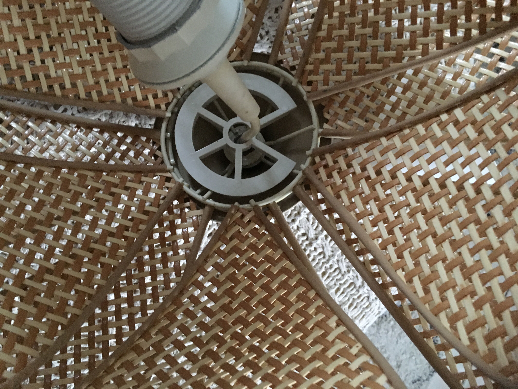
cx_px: 259
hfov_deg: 61.7
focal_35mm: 29
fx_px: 434
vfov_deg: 48.2
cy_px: 194
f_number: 2.2
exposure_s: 1/17
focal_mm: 4.15
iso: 400
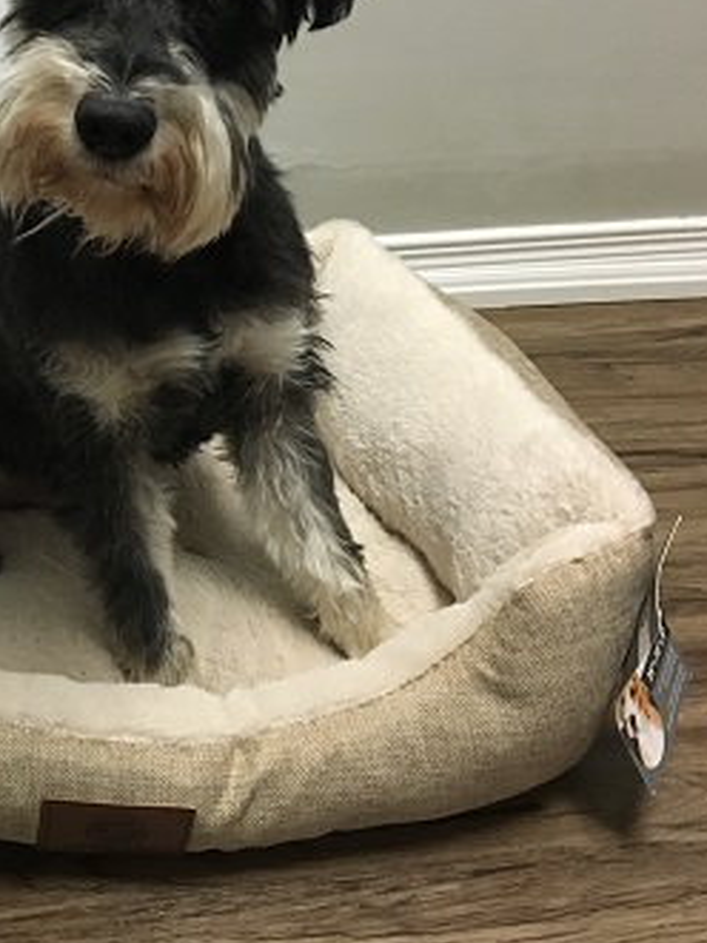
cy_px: 369
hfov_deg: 26.7
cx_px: 94
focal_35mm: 53
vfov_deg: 36.0
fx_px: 1444
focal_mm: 4.15
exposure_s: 1/30
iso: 200
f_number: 2.2
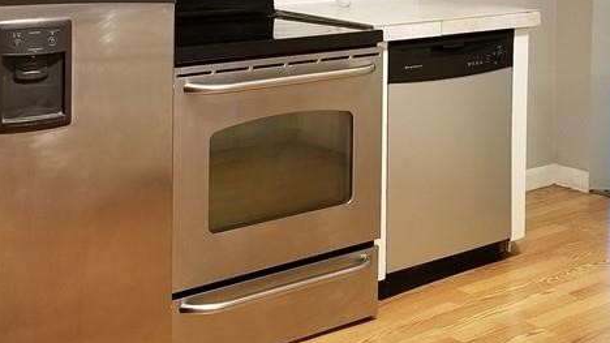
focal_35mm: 62
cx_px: 370
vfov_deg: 18.7
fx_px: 1003
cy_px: -30
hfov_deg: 33.7
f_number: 1.7
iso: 250
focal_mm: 4.25
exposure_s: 1/30
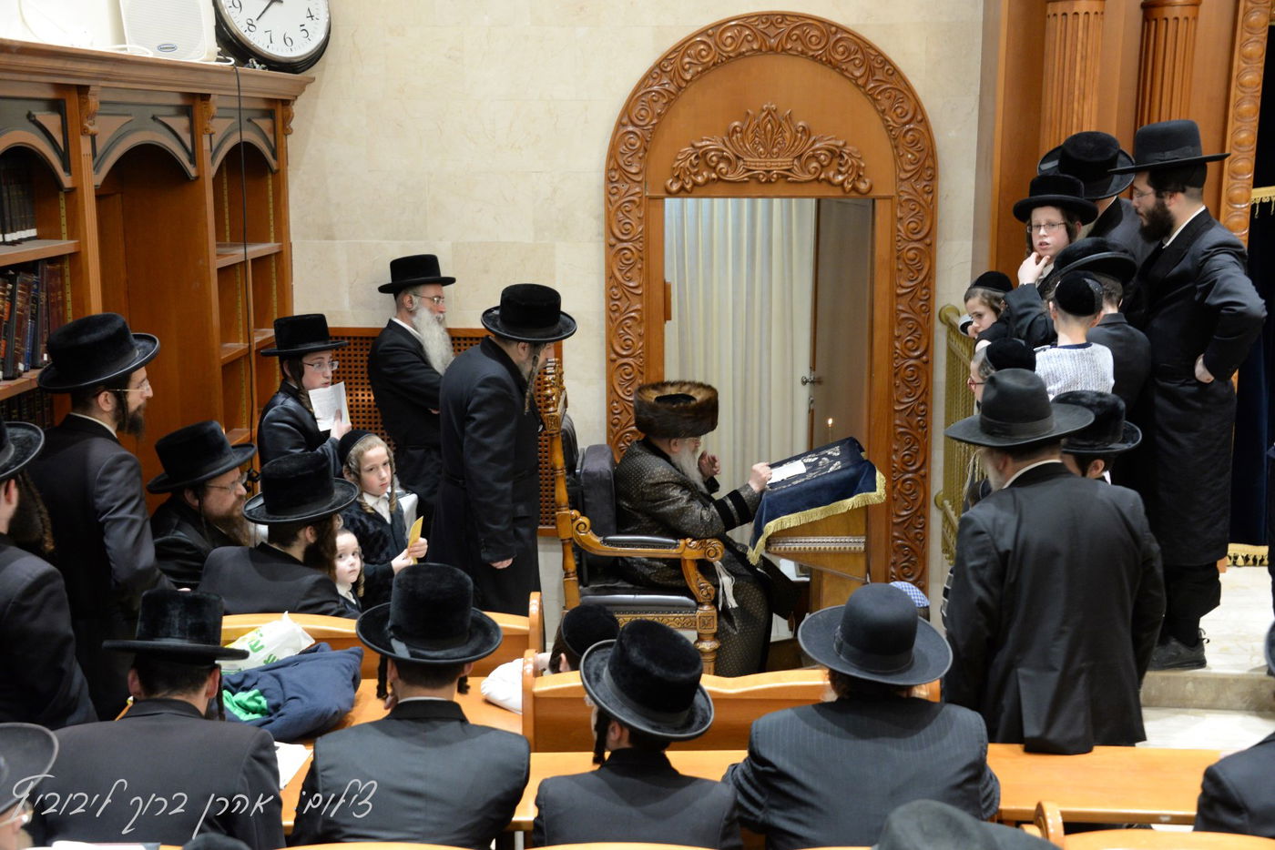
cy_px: 425
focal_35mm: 50
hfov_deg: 39.6
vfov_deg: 27.0
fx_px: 1771
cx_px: 638
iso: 2500
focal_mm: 50
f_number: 5.6
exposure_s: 1/60
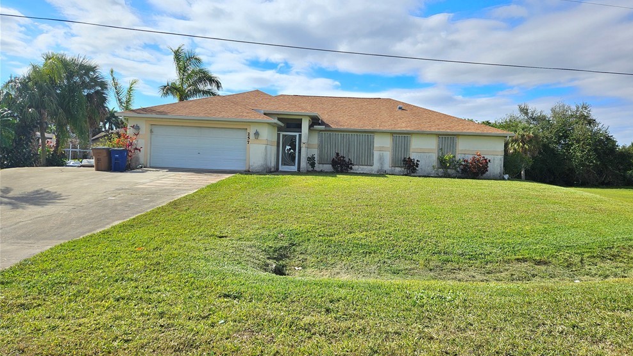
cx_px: 328
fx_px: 436
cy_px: 164
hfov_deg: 71.9
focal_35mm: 26
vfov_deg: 44.3
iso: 25
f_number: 1.8
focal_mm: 5.4
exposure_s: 1/5000
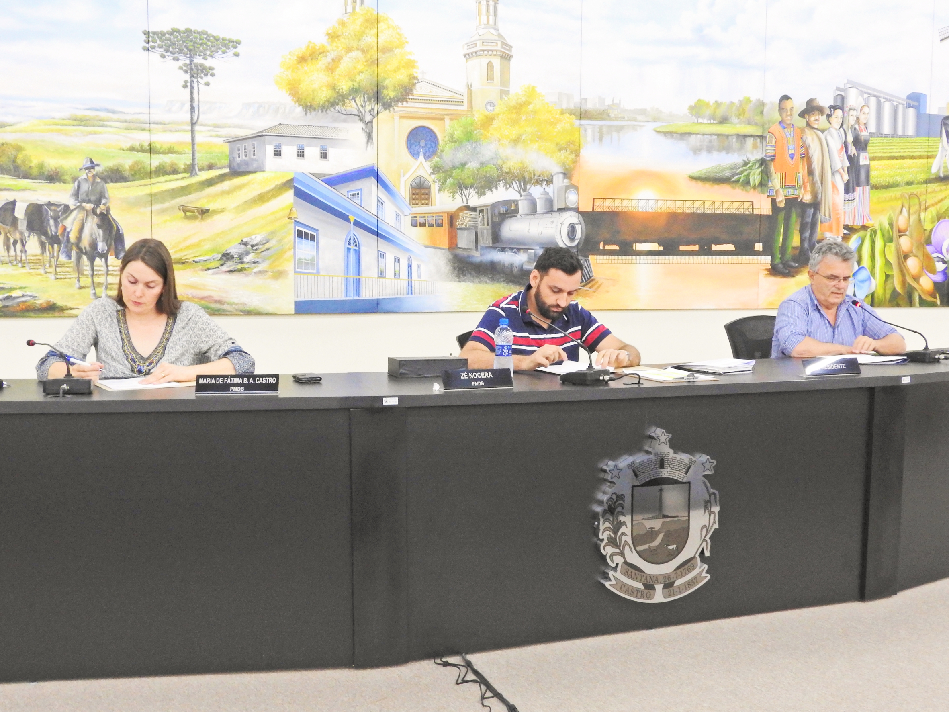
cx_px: 474
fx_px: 1097
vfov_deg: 36.0
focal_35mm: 40
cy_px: 356
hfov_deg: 46.8
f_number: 5.3
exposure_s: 1/8
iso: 800
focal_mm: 7.2
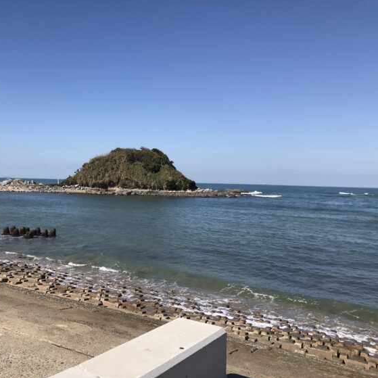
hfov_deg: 47.5
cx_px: 120
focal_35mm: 34
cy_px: 191
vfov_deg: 48.5
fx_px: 420
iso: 20
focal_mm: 3.99
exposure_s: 1/2994
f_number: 1.8
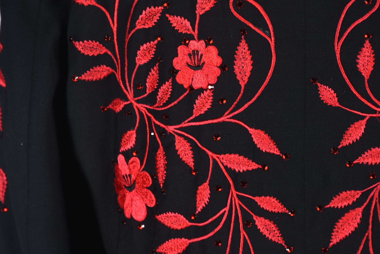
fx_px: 2218
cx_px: 190
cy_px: 127
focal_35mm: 210
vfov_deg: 6.6
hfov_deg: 9.8
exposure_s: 1/60
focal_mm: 140
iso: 320
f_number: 11
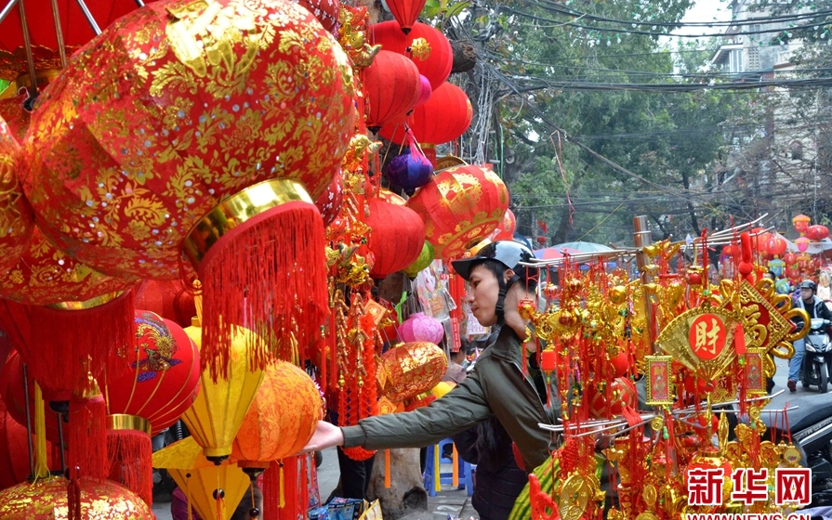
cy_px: 267
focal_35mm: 46
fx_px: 1043
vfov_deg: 28.0
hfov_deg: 43.5
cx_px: 417
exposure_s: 1/60
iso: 2500
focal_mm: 30
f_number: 10
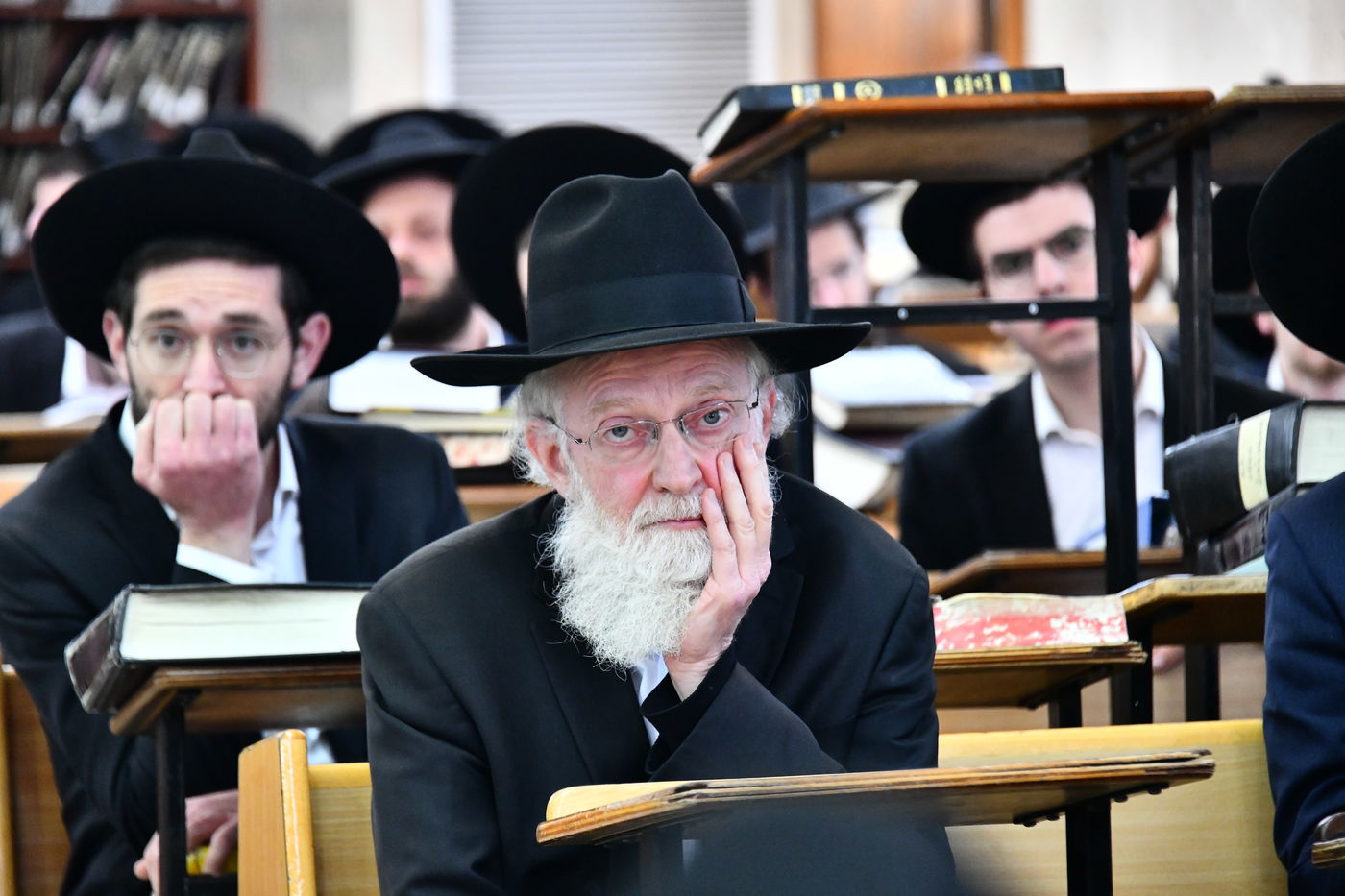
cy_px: 448
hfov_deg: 10.3
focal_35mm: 200
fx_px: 7471
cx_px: 672
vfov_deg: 6.9
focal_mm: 200
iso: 4000
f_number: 5.6
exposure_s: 1/250
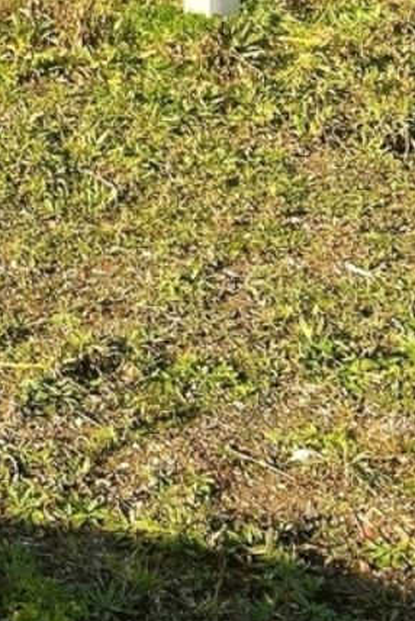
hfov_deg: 12.5
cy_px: -443
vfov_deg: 17.1
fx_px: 1744
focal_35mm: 101
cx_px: -316
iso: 50
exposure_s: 1/2457
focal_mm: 5.7
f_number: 1.5
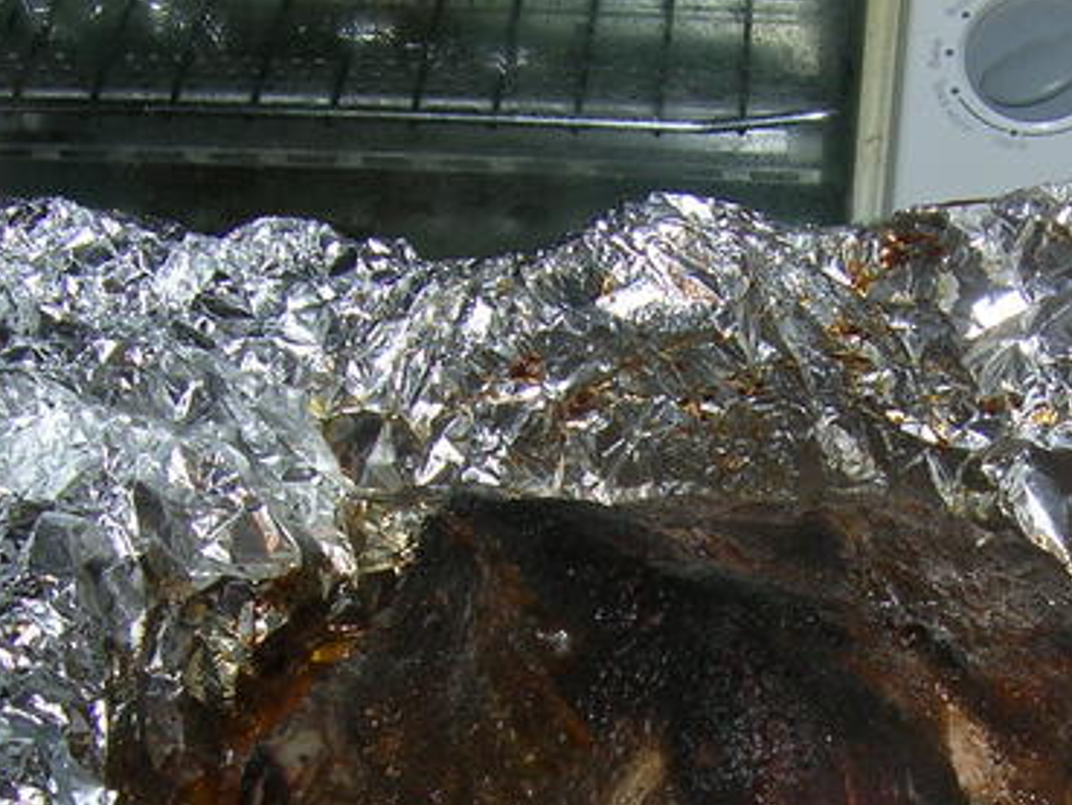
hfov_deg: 23.4
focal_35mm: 83
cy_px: 772
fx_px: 2571
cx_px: 712
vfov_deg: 17.4
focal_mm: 5.7
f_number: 2.9
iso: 50
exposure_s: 1/60.1
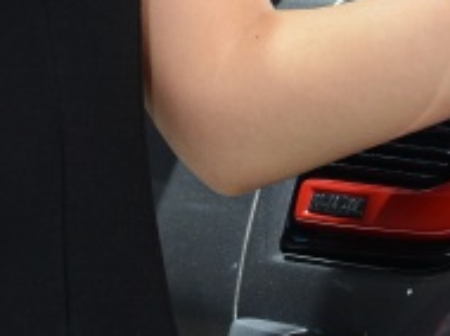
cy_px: -535
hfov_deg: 3.1
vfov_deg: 2.3
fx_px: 8283
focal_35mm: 638
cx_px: -124
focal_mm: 105
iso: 200
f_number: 3.5
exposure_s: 1/200
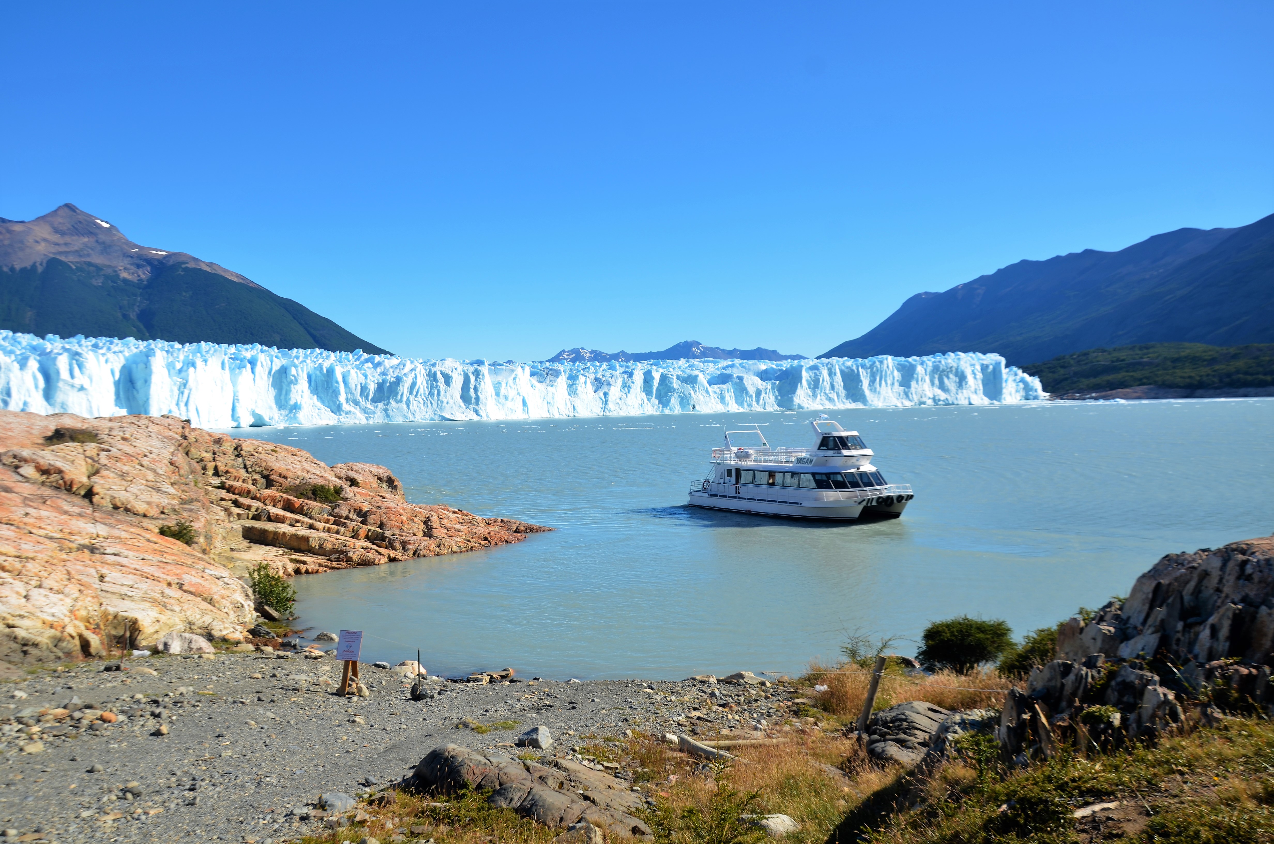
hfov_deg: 67.5
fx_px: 954
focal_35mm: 27
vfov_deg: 47.7
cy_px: 422
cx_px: 637
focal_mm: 18
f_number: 8
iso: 100
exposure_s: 1/250
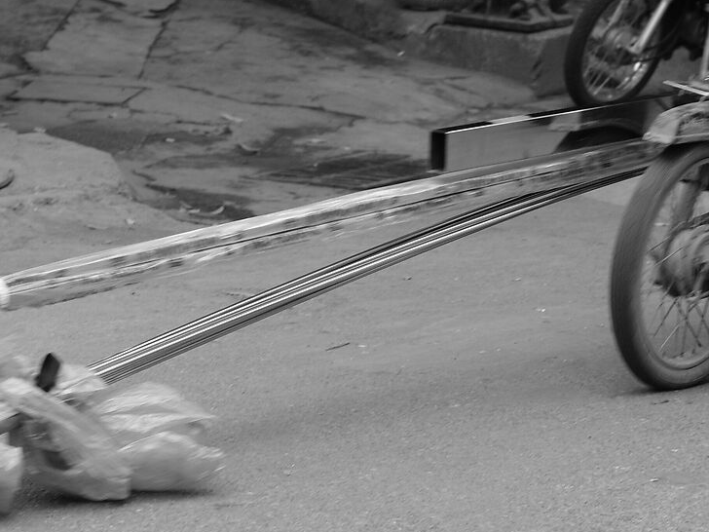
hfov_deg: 11.7
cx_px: 483
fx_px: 3441
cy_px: 243
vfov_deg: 8.8
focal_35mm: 168
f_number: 2.8
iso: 200
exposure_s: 1/250
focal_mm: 35
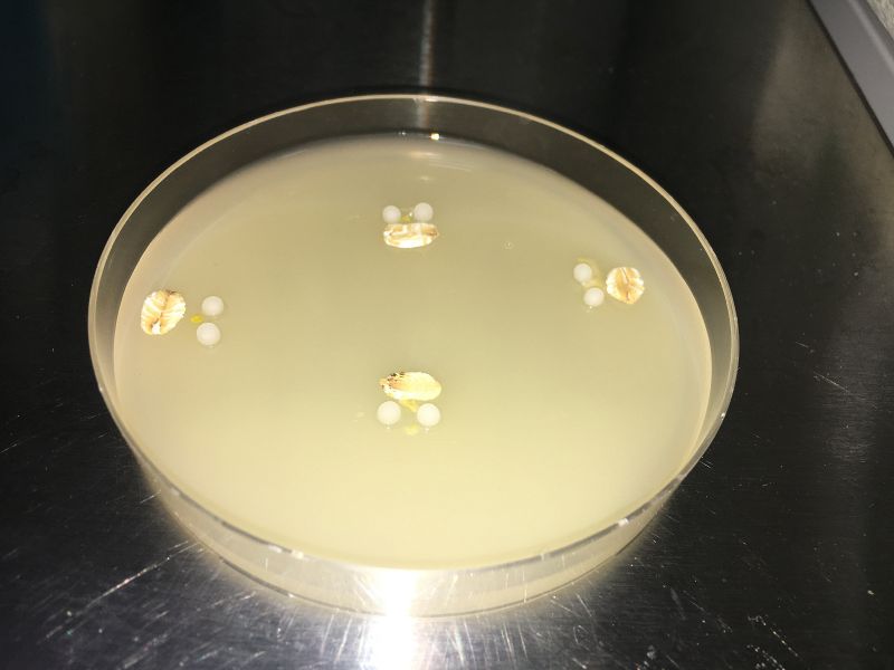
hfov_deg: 61.7
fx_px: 749
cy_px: 335
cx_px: 447
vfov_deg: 48.2
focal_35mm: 29
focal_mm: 4.15
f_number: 2.2
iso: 25
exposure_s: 1/171
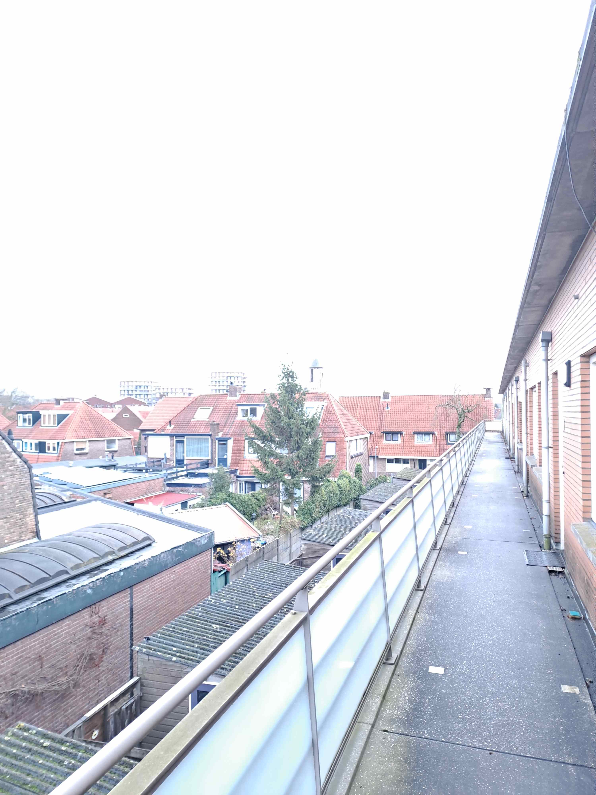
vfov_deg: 69.4
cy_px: 398
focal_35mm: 25
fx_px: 574
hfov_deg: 54.9
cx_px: 298
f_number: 1.8
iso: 160
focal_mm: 4.65
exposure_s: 1/50
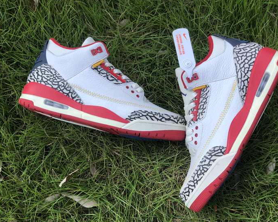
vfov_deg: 27.6
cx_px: 133
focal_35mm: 55
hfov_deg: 34.2
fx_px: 452
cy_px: 112
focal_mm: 6
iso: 16
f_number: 2.4
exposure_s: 1/159
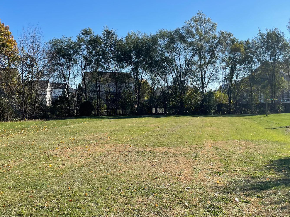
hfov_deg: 46.4
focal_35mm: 40
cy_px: 120
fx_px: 335
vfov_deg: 35.9
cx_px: 107
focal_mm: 4.2
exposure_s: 1/2618
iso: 32
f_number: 1.6
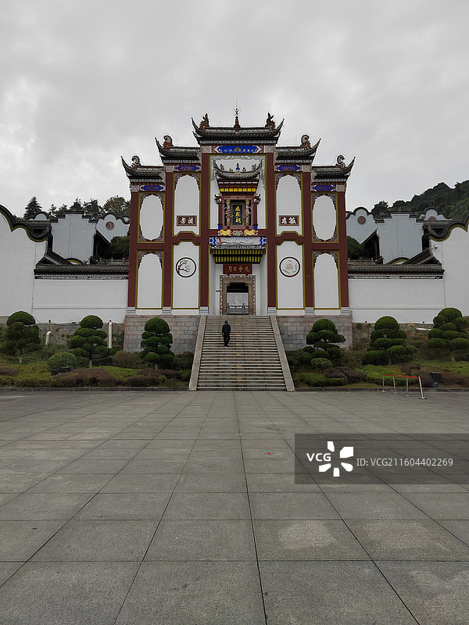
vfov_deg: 73.9
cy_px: 312
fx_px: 415
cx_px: 234
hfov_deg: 58.9
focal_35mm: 23
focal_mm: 5.52
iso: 350
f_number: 1.9
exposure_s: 1/2000
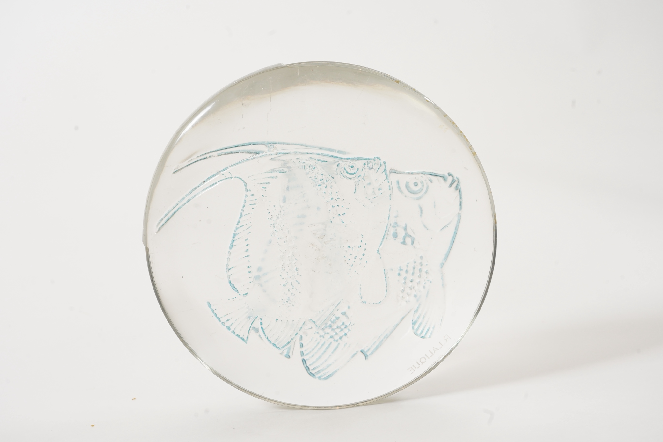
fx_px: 1289
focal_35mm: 70
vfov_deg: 19.5
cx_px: 332
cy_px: 221
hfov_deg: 28.8
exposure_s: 1/125
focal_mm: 70
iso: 1250
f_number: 13
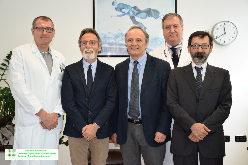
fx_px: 351
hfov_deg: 38.9
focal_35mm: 51
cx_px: 124
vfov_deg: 26.5
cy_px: 82
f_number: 5.6
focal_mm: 34
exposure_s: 1/125
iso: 800
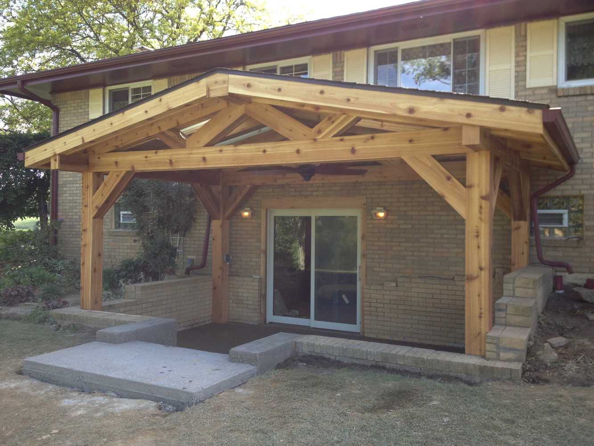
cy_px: 223
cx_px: 297
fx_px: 601
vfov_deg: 40.7
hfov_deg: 52.6
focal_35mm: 35
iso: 50
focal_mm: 4.28
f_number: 2.4
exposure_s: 1/245
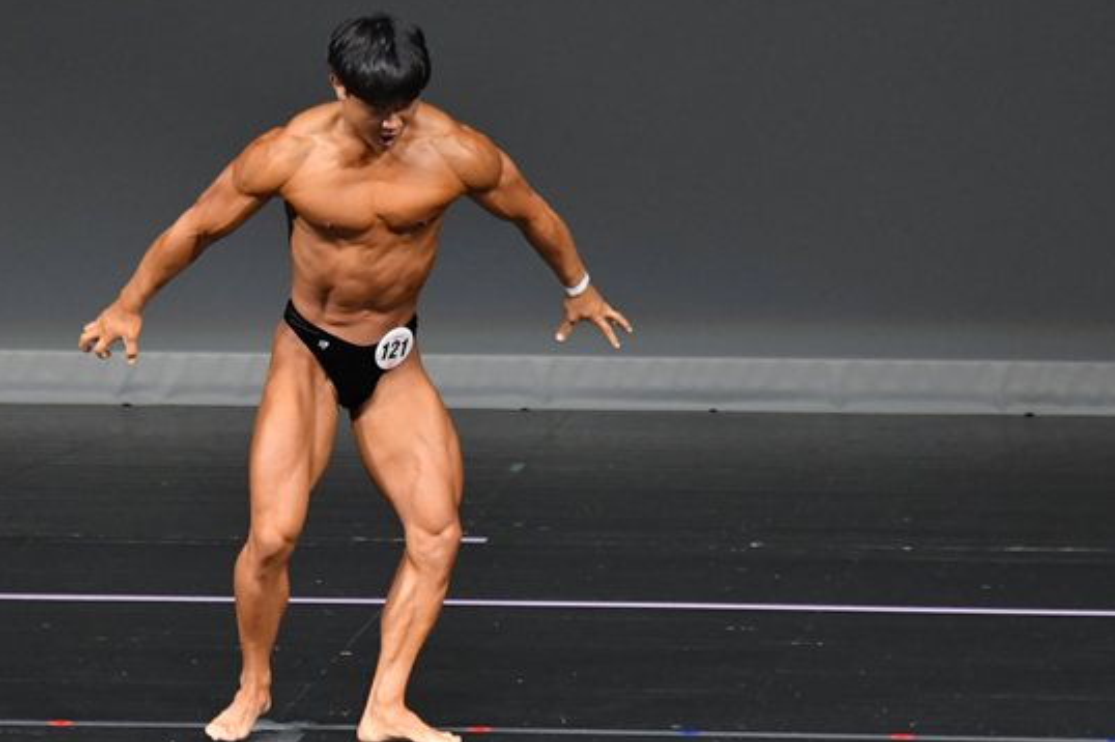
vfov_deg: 3.2
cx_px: 384
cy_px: 356
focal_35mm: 432
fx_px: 13371
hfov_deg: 4.8
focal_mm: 200
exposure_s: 1/400
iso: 4000
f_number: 5.6
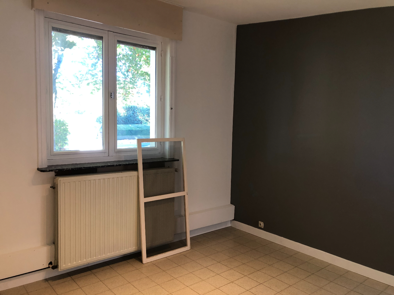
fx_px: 319
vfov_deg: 49.7
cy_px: 148
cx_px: 197
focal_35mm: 28
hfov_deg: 63.4
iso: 40
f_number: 1.8
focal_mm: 3.99
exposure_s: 1/24
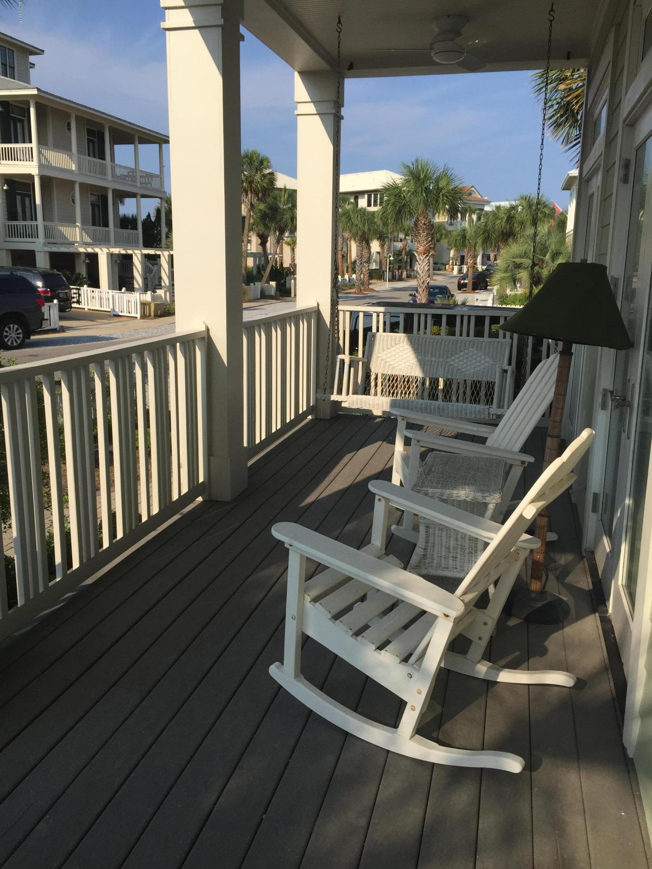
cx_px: 326
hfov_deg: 48.2
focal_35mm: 29
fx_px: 728
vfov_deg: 61.7
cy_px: 434
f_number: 2.2
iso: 32
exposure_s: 1/2639
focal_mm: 4.15
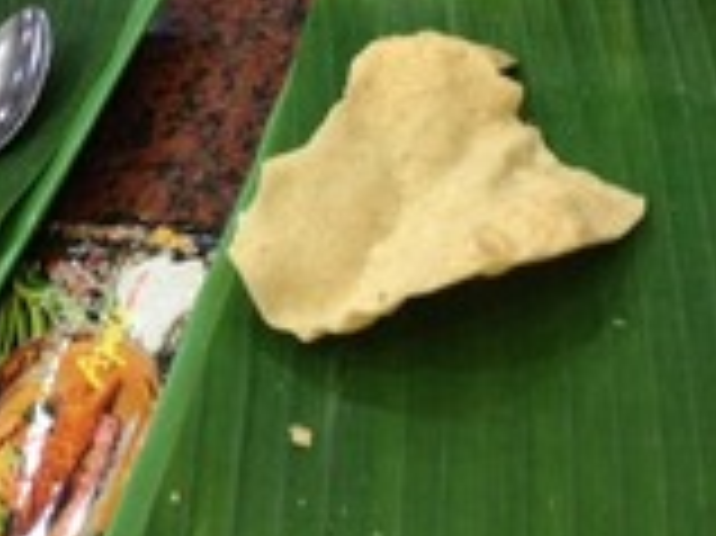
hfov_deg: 22.1
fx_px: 1819
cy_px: -122
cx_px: 176
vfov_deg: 16.0
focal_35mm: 88
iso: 200
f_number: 2.4
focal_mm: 4.28
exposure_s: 1/20
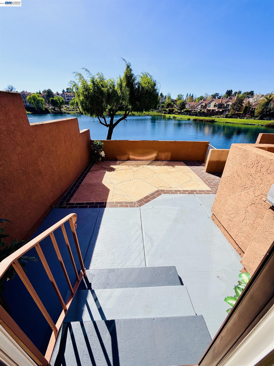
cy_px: 183
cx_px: 137
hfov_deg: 85.7
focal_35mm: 14
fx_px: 148
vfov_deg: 102.1
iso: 20
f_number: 2.2
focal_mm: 2.22
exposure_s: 1/1033
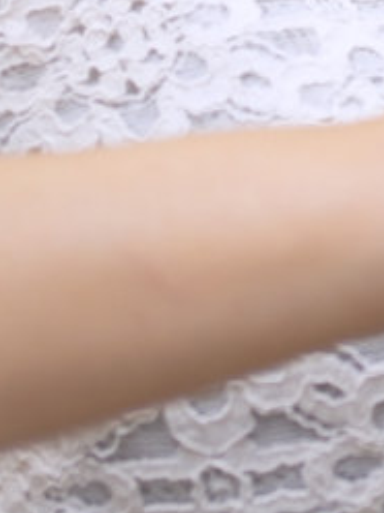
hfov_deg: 6.6
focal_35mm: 217
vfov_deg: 8.6
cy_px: -524
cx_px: 822
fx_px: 3210
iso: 125
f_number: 1.8
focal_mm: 35
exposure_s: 1/250
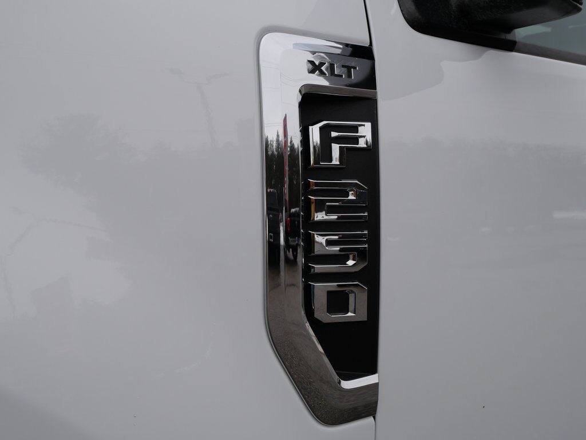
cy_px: 220
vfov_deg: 32.9
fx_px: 745
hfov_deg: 42.9
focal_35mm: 44
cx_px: 293
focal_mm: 22
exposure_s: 1/200
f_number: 7.1
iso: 200
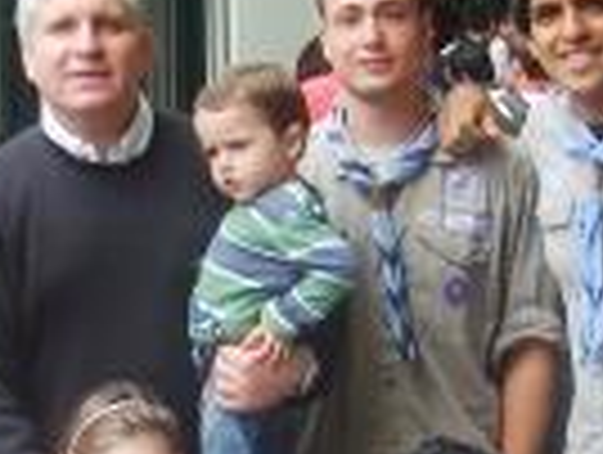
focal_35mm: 117
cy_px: 539
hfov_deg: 16.7
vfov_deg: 12.4
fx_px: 2042
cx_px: 153
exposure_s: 1/45
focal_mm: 5.8
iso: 50
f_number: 2.8
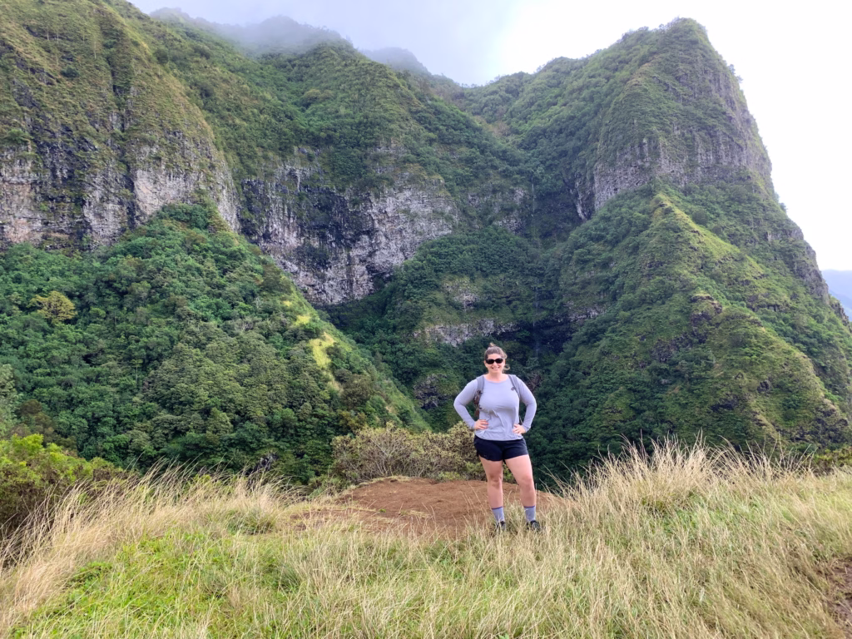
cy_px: 320
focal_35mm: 26
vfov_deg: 53.1
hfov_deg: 67.3
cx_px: 426
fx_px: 640
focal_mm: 4.25
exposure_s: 1/292
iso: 25
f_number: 1.8
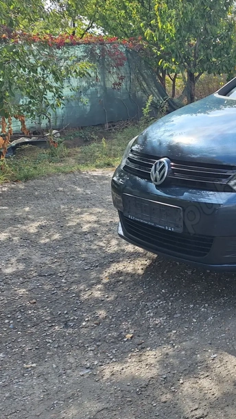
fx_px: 456
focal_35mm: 41
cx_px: 332
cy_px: 184
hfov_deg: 24.2
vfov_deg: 49.3
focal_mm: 5.54
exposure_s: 1/1464
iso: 40
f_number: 1.8
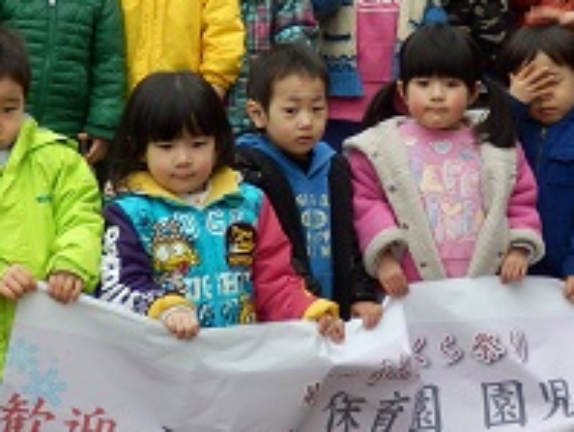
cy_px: 42
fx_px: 1677
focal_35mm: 101
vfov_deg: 14.5
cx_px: 328
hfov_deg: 19.4
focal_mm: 7.3
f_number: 3.7
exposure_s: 1/80
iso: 80
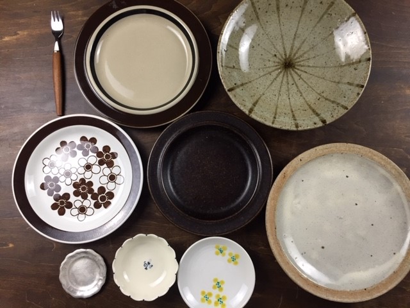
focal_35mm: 29
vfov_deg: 48.2
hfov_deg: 61.7
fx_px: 343
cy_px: 154
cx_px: 205
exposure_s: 1/30
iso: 40
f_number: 2.2
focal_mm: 4.15
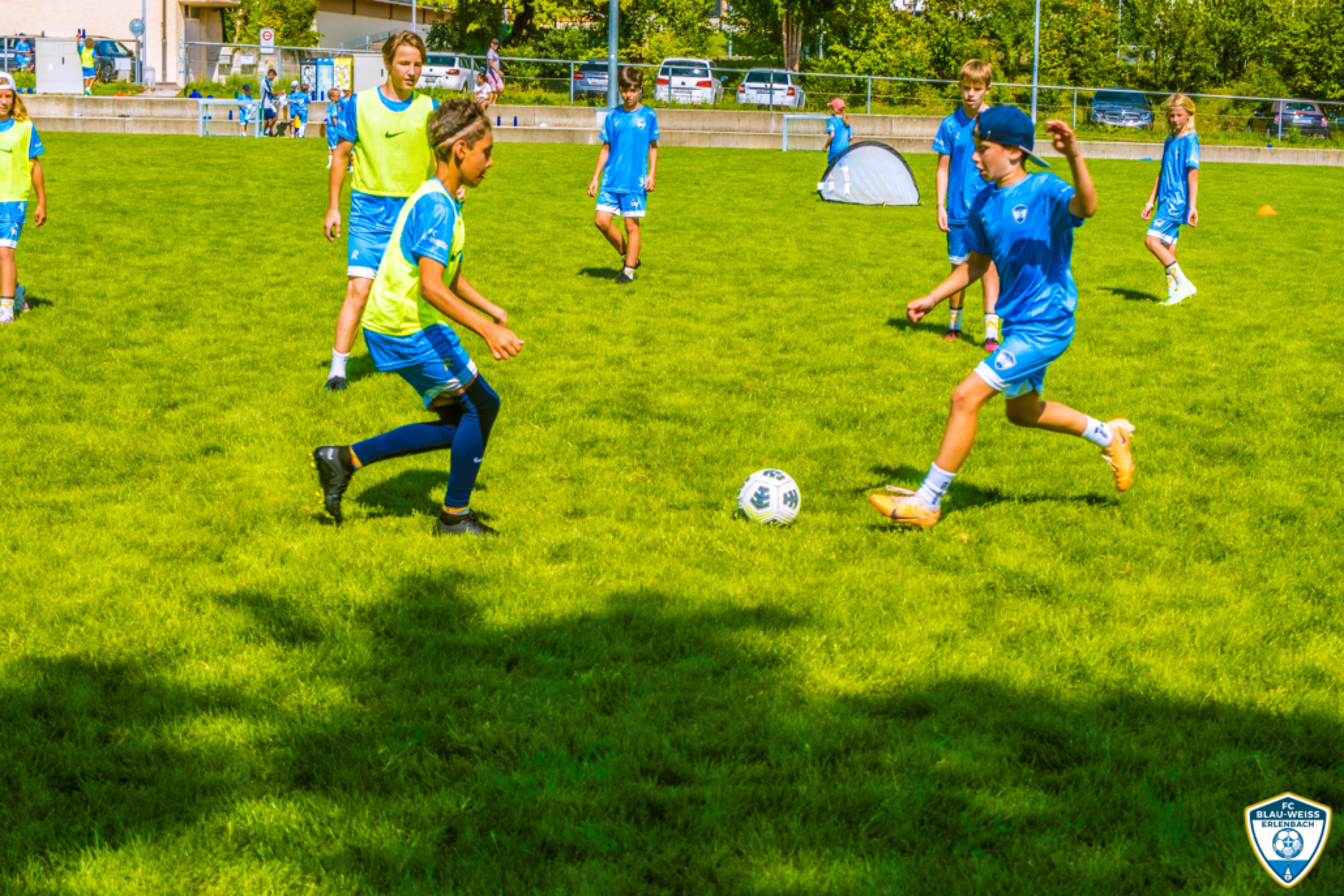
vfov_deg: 20.9
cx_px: 672
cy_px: 448
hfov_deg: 31.0
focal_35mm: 65
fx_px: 2427
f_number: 5.6
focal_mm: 43.2
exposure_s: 1/500
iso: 160
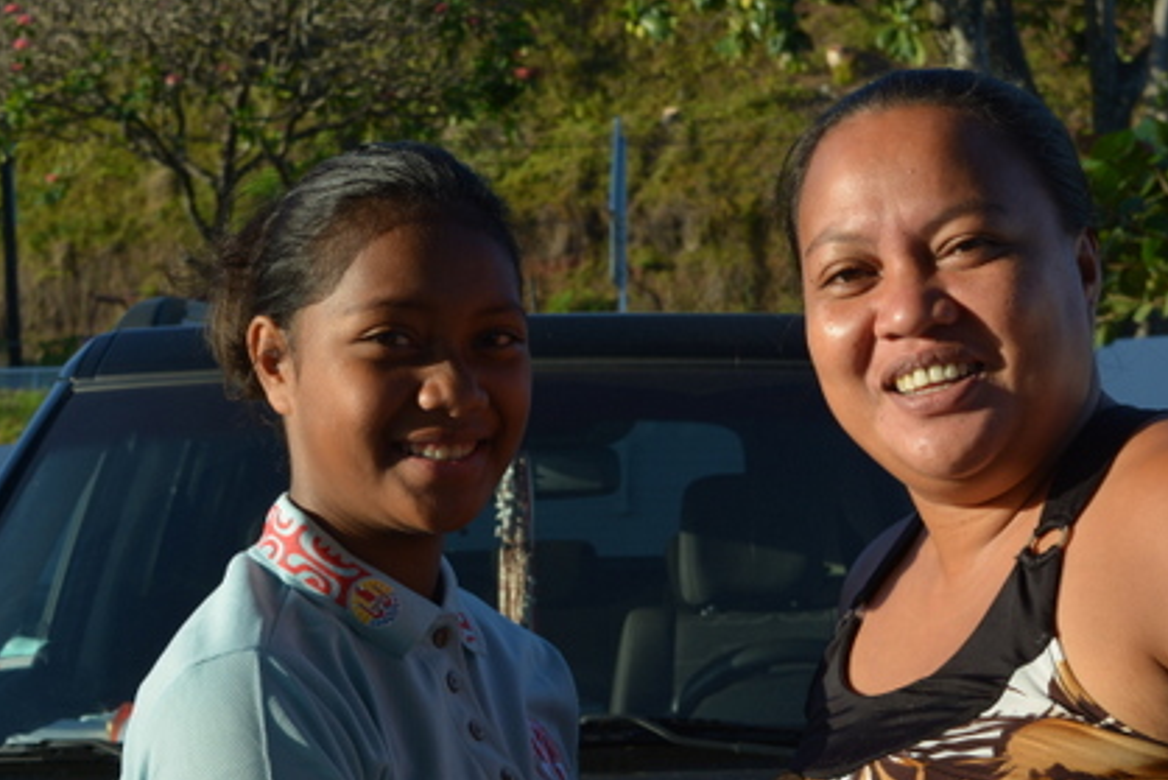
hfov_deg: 25.9
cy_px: 488
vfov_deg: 17.5
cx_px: 710
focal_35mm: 78
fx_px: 2531
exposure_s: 1/250
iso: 125
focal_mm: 34
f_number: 8
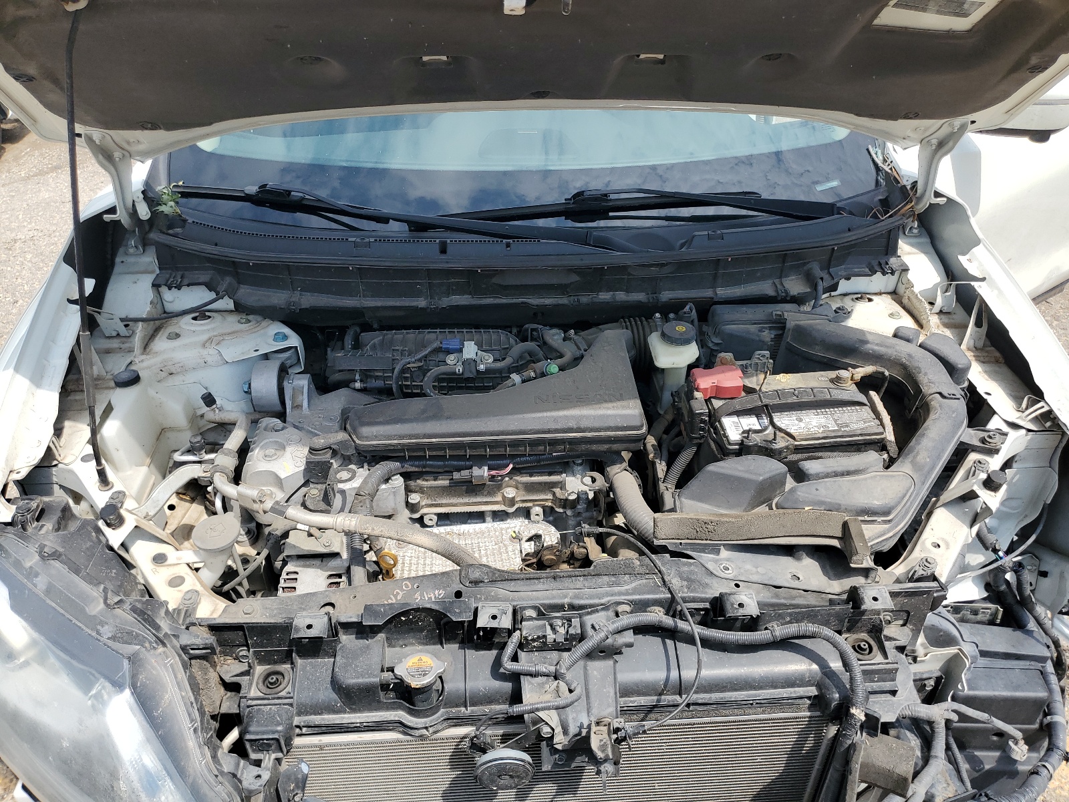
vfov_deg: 53.1
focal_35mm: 26
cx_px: 534
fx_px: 803
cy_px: 401
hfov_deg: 67.3
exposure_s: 1/2500
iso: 50
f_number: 1.5
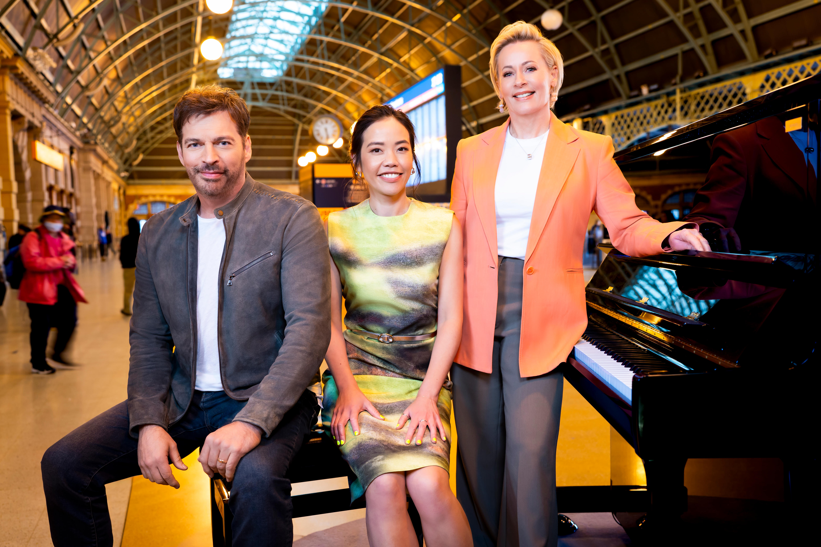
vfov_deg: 37.8
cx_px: 410
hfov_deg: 54.4
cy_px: 274
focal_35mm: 35
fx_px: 798
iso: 640
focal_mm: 35
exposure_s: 1/15
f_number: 3.5
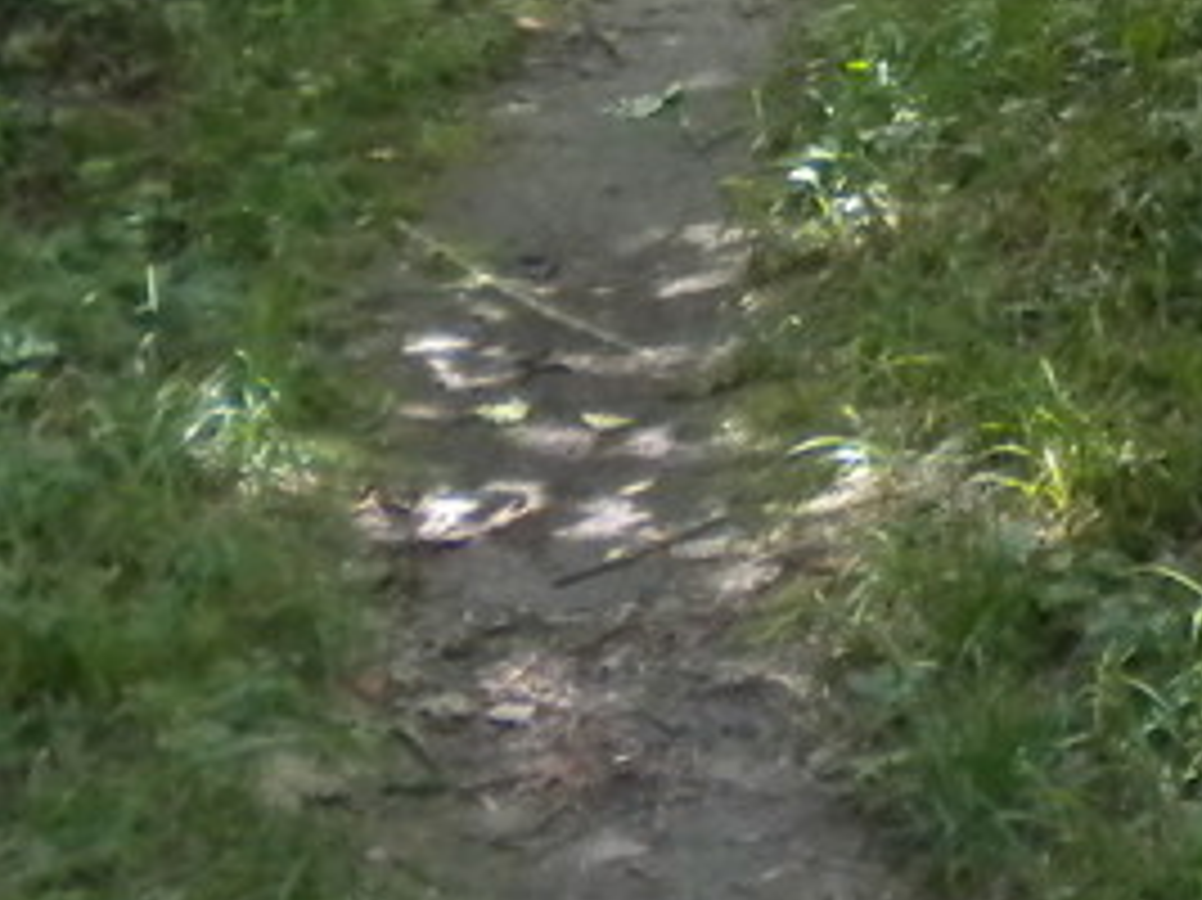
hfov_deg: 14.7
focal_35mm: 131
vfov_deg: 11.1
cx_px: 1306
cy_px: -238
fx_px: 4547
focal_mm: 6.3
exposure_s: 1/173
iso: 400
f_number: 3.1
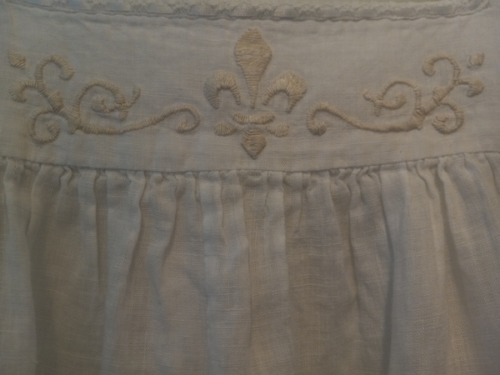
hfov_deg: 65.3
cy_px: 188
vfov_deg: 51.4
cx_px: 250
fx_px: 390
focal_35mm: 27
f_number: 1.8
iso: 200
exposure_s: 1/60
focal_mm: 3.94
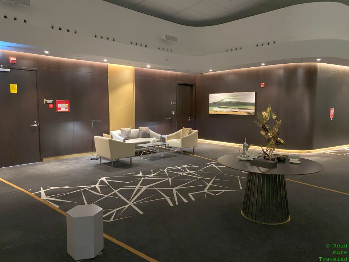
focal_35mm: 26
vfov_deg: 53.1
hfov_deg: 67.3
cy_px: 131
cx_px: 174
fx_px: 262
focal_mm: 4.25
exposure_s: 1/30
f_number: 1.8
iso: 800
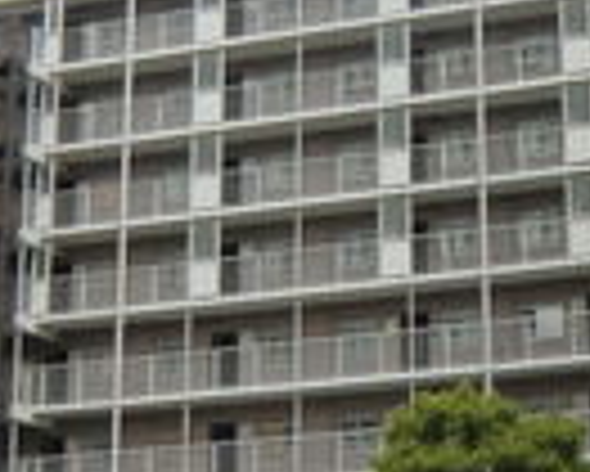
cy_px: -18
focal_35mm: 107
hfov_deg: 17.4
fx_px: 1870
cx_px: 626
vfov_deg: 14.2
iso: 64
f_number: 3.2
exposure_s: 1/640
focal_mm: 4.3
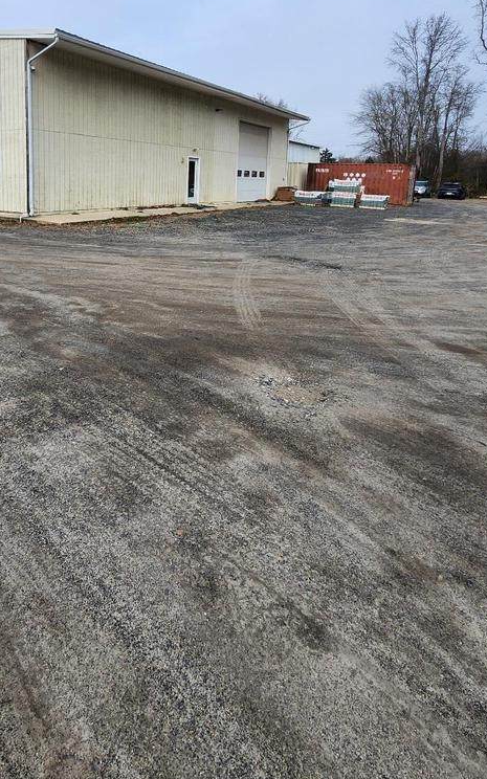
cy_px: 247
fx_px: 425
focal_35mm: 20
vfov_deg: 81.6
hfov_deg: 57.4
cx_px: 137
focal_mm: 2.2
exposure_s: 1/1250
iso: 50
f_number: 2.2
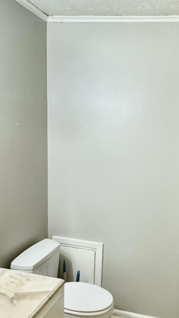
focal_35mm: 35
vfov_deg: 55.9
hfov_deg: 33.0
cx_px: 135
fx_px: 296
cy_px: 201
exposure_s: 1/120
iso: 320
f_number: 2.2
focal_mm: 2.22
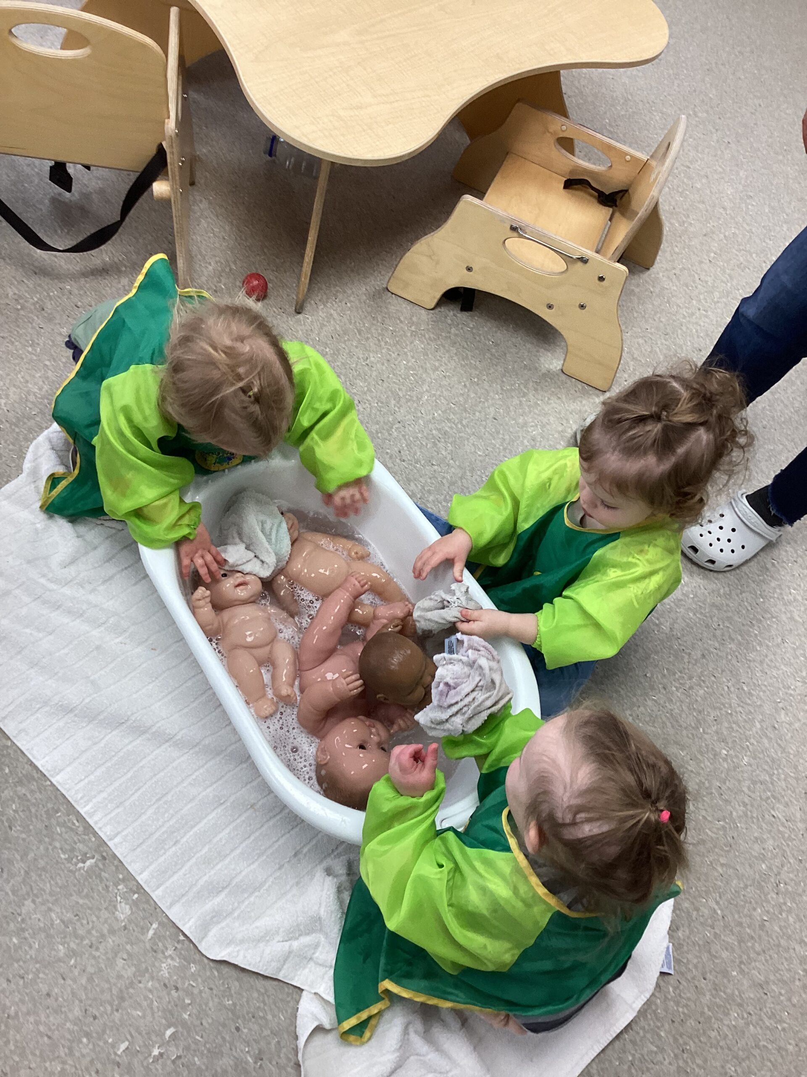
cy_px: 538
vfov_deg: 58.4
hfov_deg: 45.4
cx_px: 404
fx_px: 964
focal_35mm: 31
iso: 64
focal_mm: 3.3
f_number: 2.4
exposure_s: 1/60
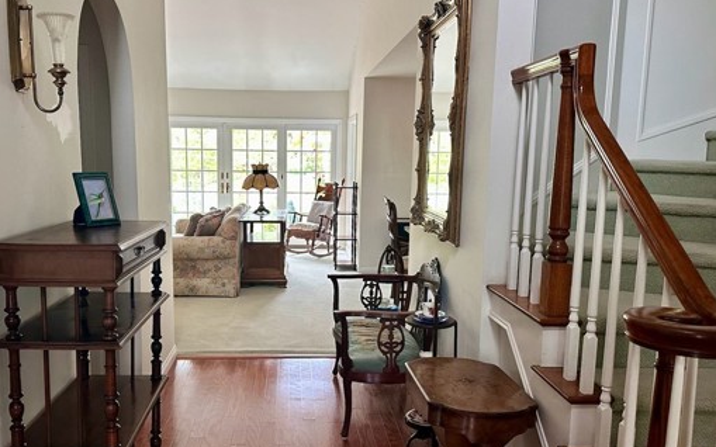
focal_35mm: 32
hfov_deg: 59.5
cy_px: 239
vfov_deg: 39.4
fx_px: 624
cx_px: 314
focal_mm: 6.86
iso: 320
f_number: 1.78
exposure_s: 1/60
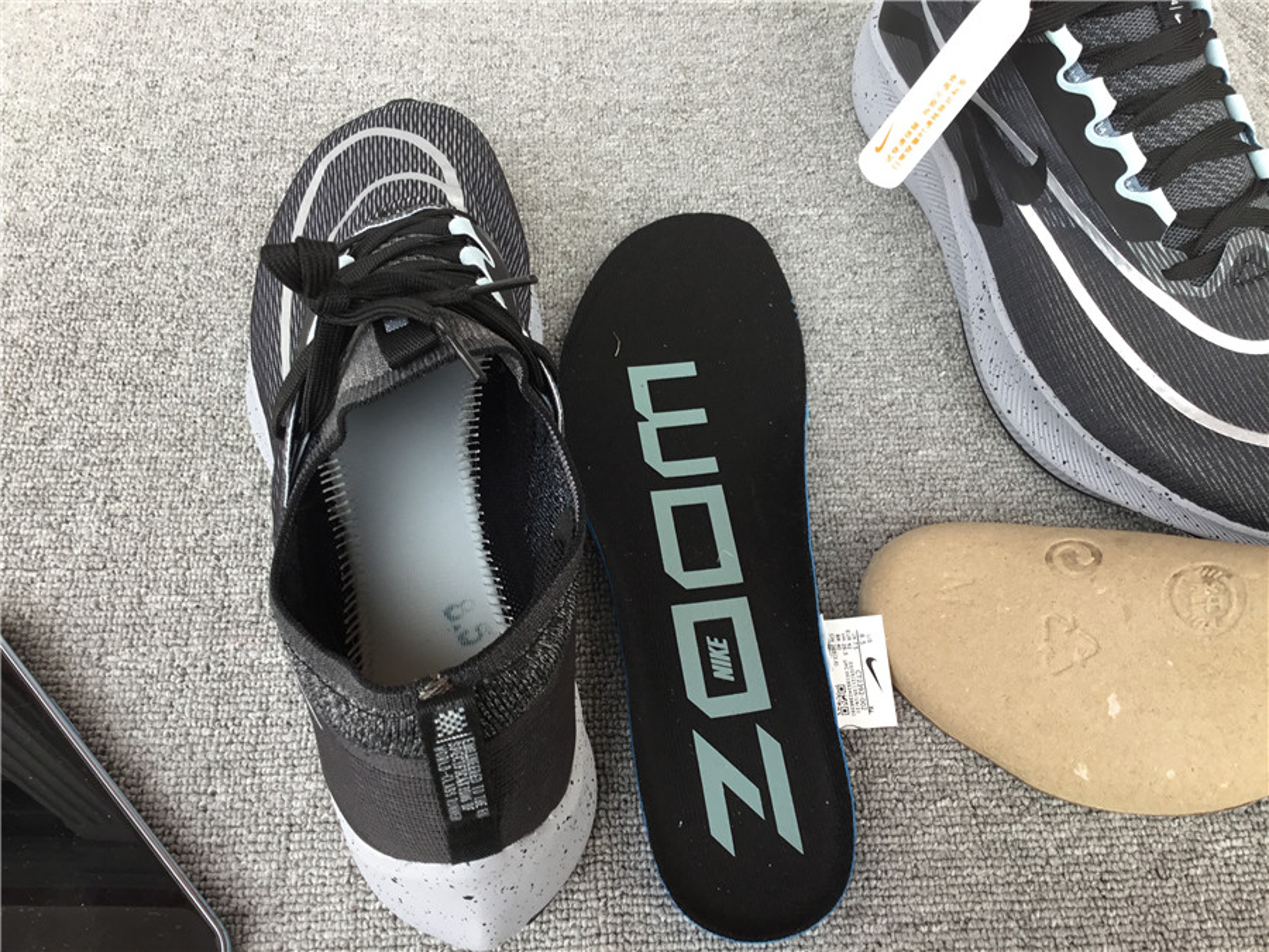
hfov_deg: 58.4
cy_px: 476
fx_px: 1136
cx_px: 634
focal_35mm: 31
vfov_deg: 45.4
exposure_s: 1/50
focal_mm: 3.3
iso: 25
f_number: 2.4
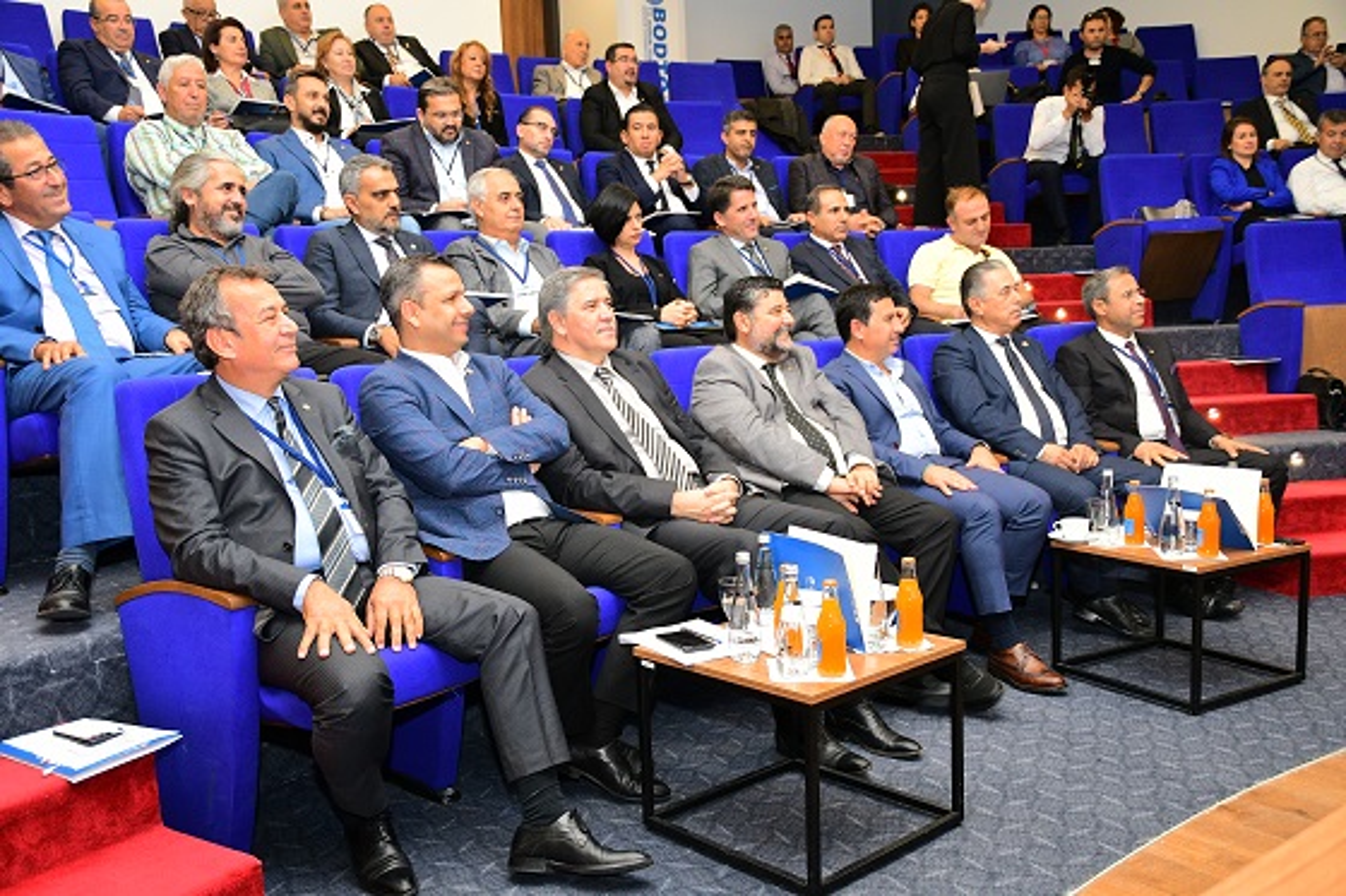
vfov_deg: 43.6
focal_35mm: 30
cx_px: 673
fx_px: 1121
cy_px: 448
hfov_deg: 61.9
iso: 1250
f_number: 2.8
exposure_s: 1/125
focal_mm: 20
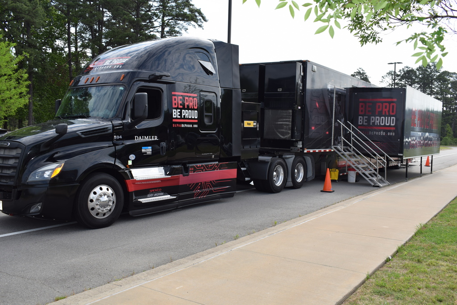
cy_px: 152
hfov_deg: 55.1
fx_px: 438
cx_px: 228
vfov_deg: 38.4
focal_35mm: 34
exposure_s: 1/200
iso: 100
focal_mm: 23
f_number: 7.1
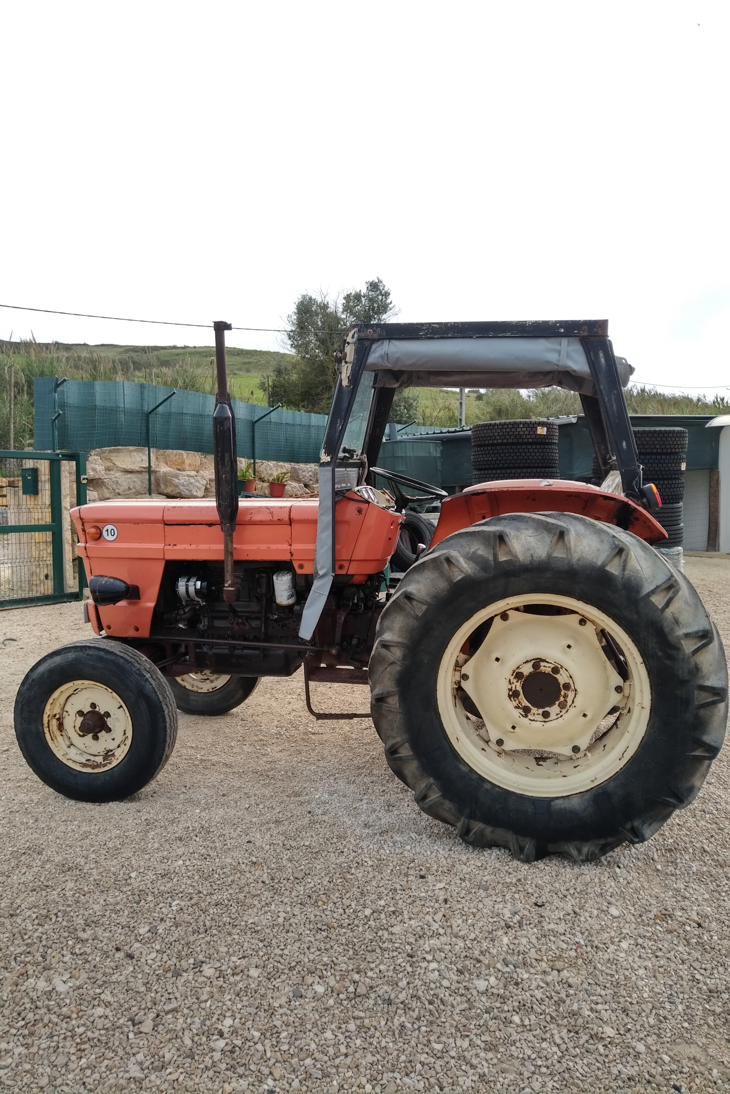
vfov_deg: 71.5
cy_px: 547
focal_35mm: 25
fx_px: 760
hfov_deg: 51.3
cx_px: 365
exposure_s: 1/120
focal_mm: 4.52
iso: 194
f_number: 2
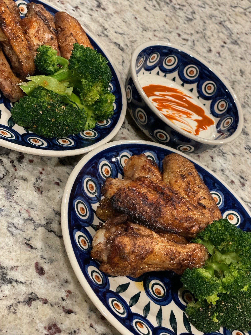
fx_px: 503
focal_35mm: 52
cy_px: 168
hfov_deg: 28.0
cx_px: 126
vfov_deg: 36.8
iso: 250
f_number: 2
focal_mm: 6
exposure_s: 1/40
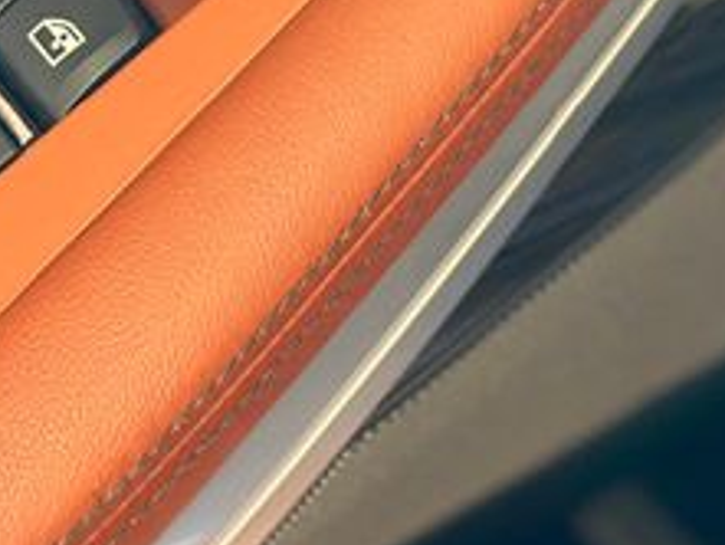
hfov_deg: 14.1
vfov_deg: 10.4
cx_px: 538
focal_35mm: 139
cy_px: -177
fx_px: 2913
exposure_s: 1/40
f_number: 1.78
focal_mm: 6.86
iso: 250
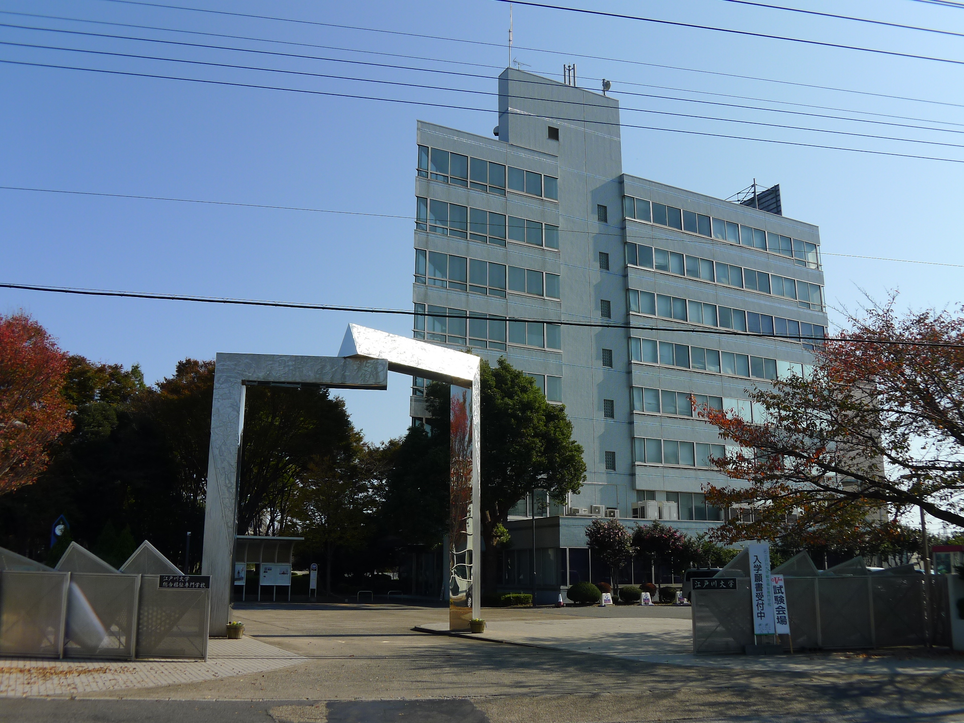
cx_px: 482
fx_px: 1114
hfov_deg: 46.8
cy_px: 362
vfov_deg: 36.0
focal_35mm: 40
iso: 80
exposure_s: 1/1000
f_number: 4
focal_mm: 8.5
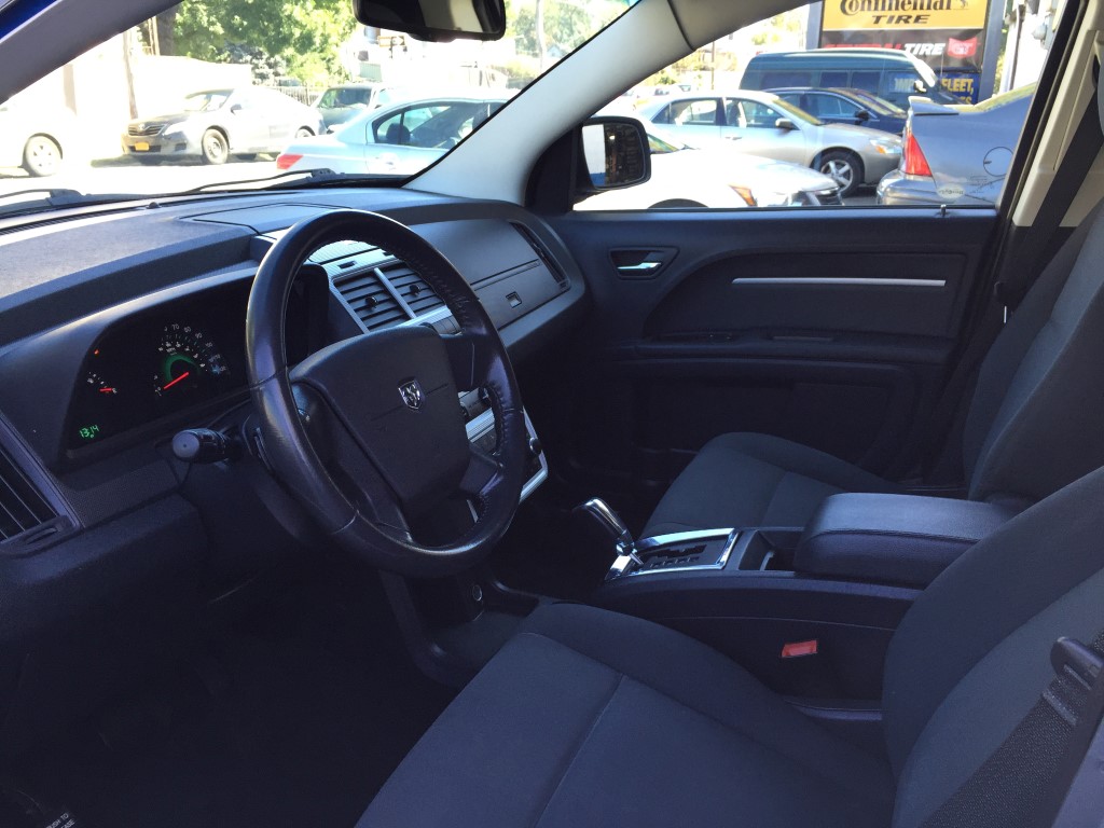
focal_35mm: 29
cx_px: 552
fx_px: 925
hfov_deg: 61.7
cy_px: 414
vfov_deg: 48.2
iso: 50
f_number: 2.2
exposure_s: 1/120
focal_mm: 4.15
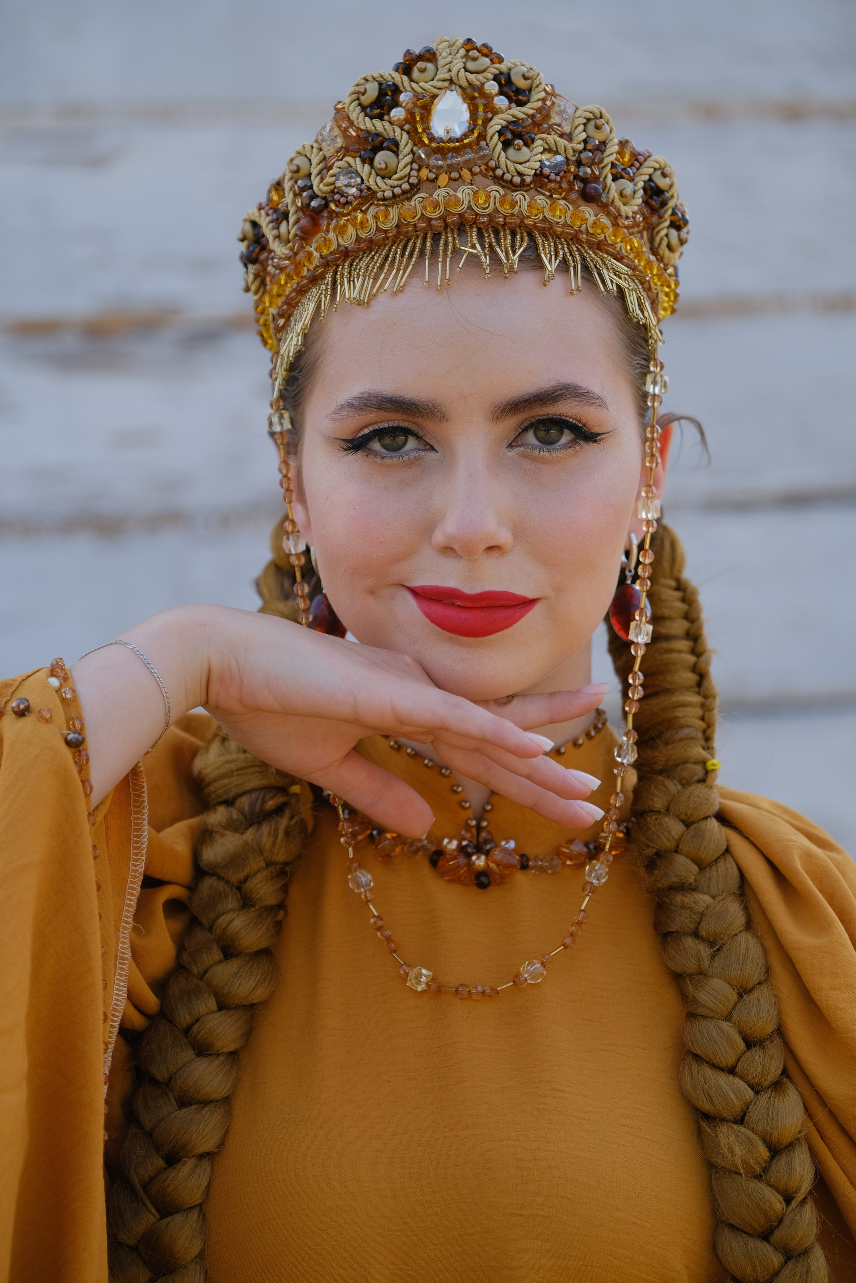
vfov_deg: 14.0
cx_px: 428
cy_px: 642
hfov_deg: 9.3
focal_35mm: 147
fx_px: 5243
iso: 160
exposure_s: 1/850
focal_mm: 98.2
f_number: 2.8
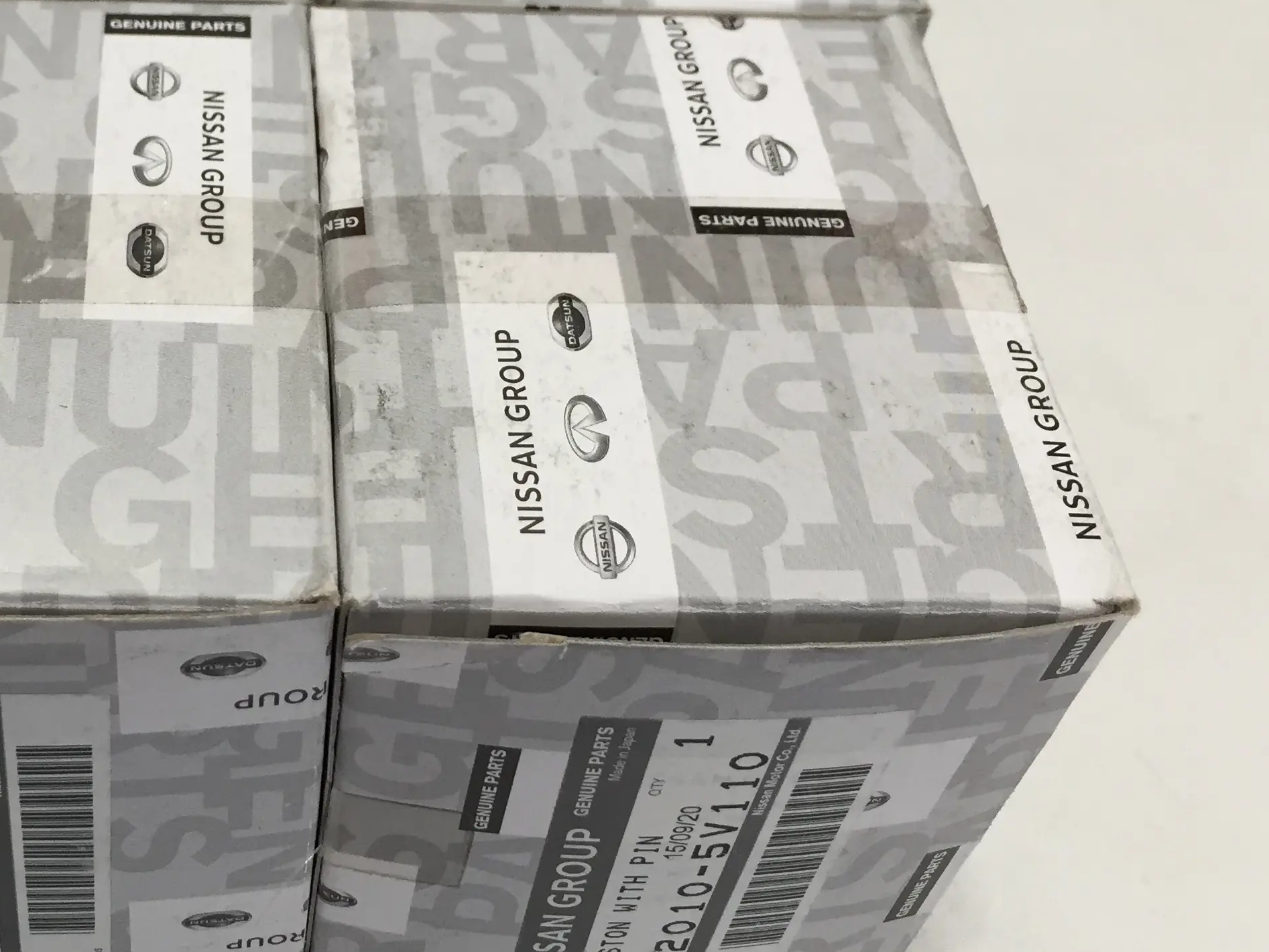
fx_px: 1833
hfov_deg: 37.1
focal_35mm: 50
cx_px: 286
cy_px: 365
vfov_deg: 29.0
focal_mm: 4.15
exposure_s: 1/33
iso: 40
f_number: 2.2
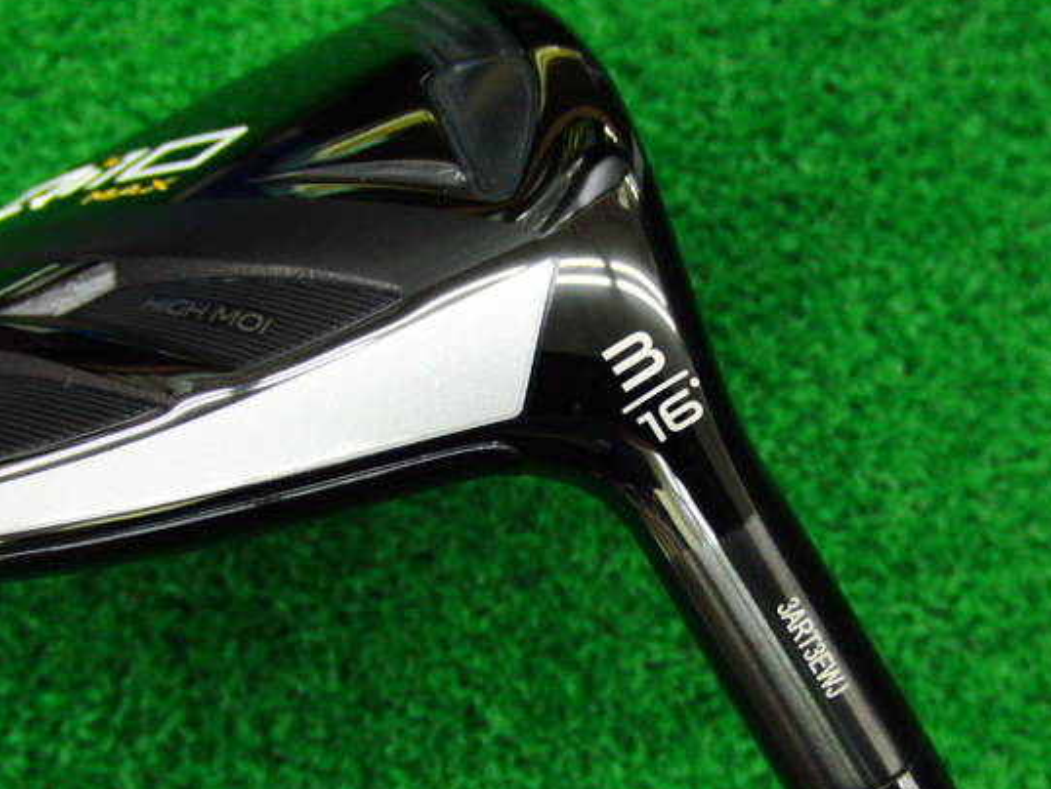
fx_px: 1337
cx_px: 561
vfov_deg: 32.9
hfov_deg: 42.9
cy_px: 439
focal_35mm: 44
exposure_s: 1/40
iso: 400
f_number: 3.6
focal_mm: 6.42
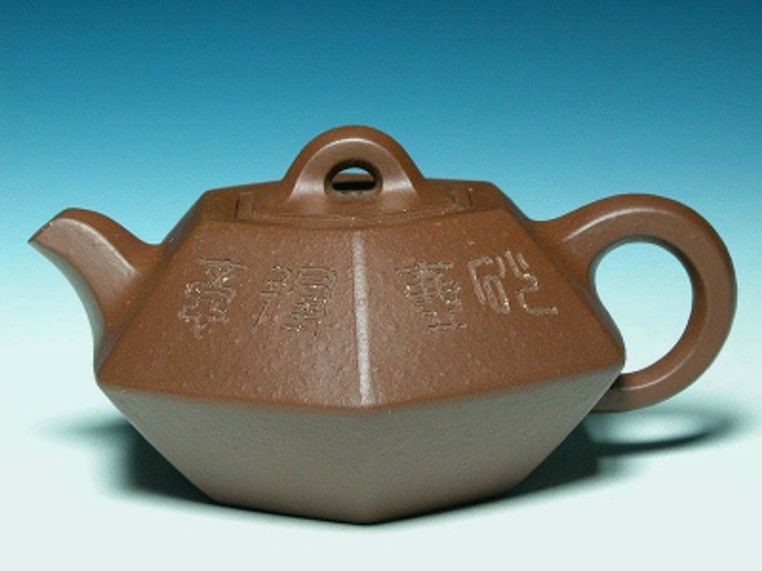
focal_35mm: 124
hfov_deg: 15.9
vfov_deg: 12.0
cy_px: 286
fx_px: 2730
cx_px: 381
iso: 234
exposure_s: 1/4.1
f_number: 7.6
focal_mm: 31.9
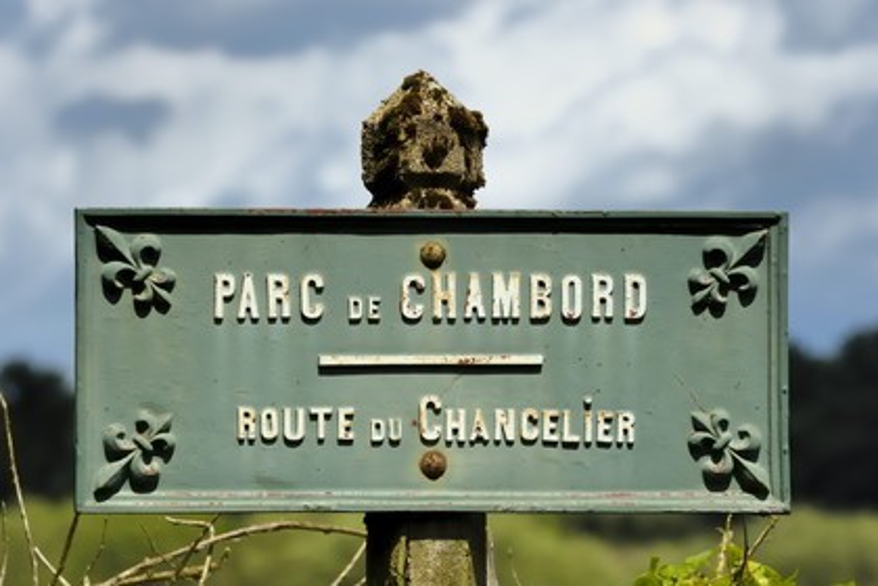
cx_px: 439
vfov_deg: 4.6
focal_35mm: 300
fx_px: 7316
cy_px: 293
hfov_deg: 6.9
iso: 100
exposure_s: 1/400
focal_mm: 200
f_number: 7.6
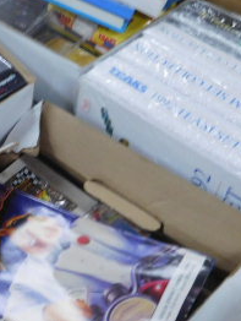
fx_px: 565
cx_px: 11
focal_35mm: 61
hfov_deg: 23.3
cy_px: 172
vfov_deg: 31.6
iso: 360
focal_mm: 4.5
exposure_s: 1/30
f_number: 3.4
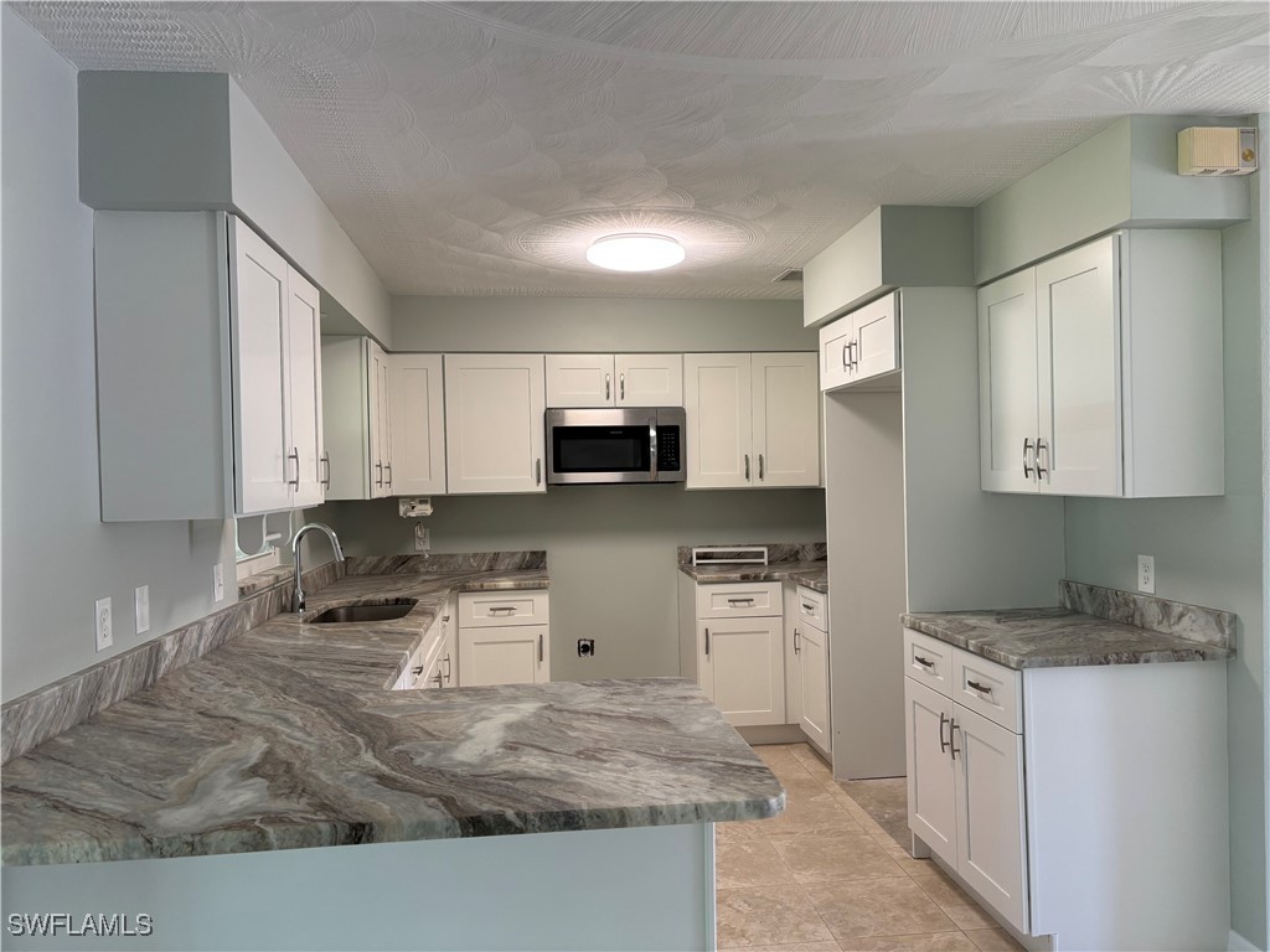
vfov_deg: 53.1
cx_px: 635
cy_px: 476
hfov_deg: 67.3
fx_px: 954
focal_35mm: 26
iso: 100
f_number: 1.6
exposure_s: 1/60
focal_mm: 5.96
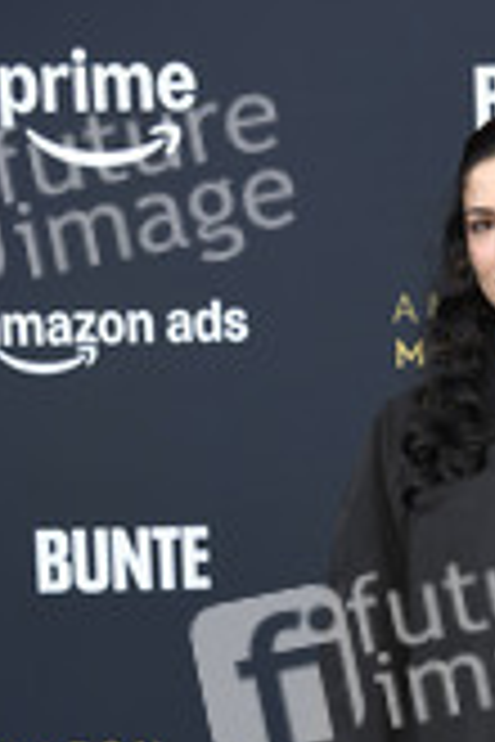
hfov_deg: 14.5
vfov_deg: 20.8
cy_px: 877
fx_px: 1897
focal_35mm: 92
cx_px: 554
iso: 400
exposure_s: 1/400
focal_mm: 38
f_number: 4
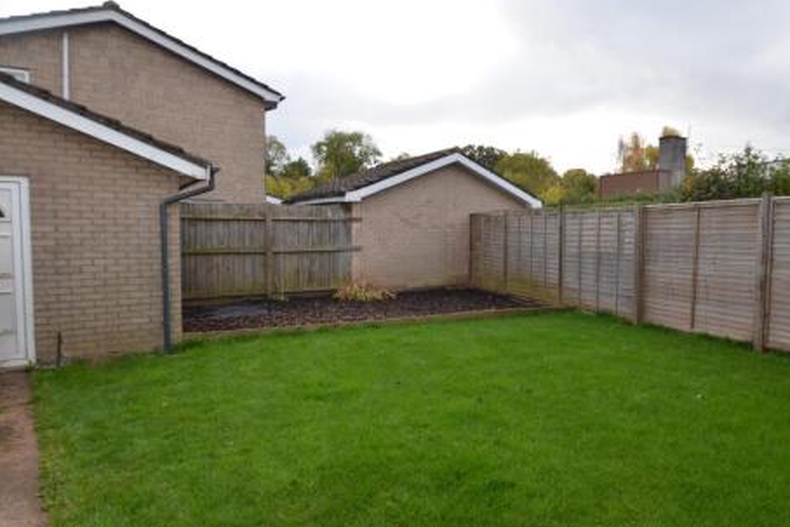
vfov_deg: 57.3
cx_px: 411
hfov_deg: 78.5
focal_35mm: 22
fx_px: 483
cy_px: 257
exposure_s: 1/200
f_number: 5
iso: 100
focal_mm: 14
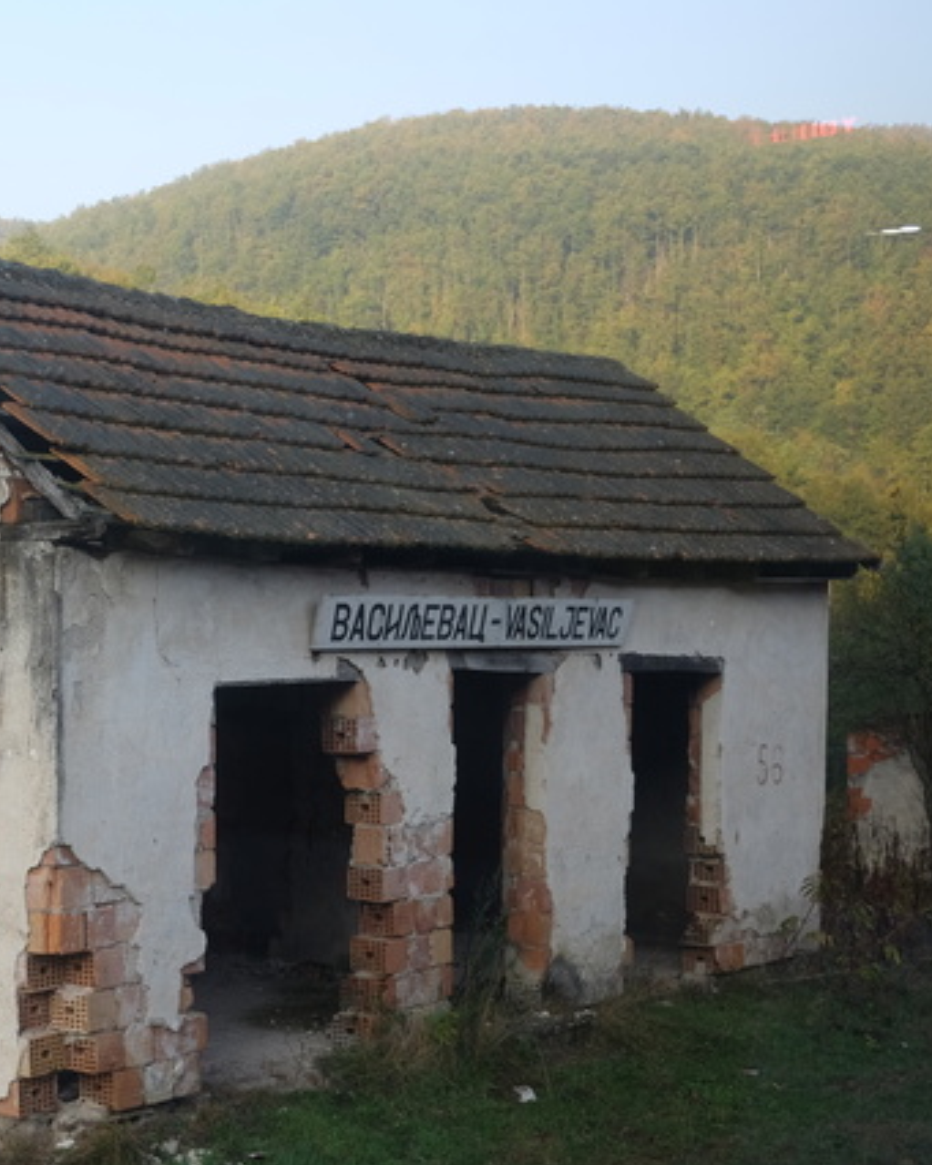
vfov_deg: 30.9
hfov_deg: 24.5
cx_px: 164
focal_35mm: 61
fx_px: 2102
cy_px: 645
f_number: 3.2
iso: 200
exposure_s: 1/140
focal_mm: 23.3
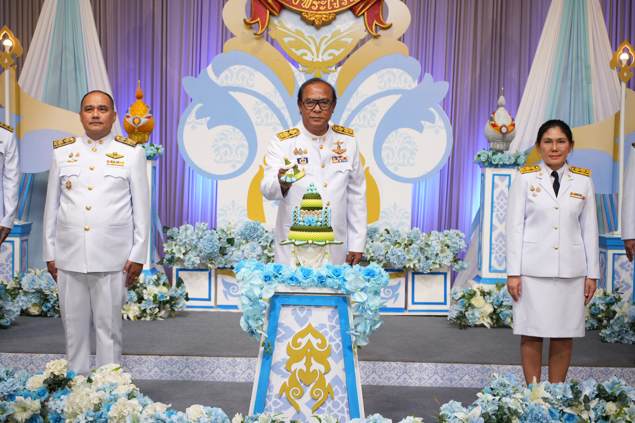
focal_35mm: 53
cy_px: 212
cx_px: 318
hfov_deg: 37.5
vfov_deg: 25.5
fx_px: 935
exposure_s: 1/160
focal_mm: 53
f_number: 5
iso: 1000
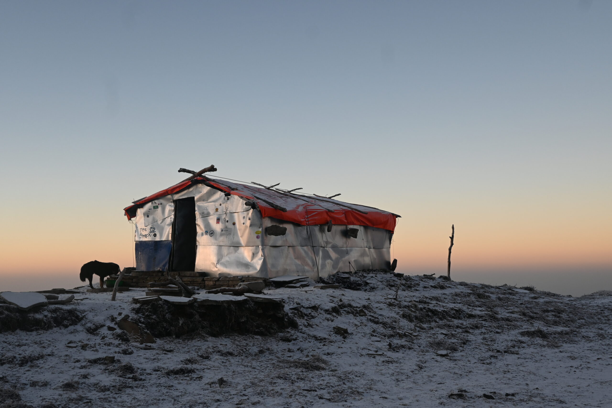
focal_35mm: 42
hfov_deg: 46.4
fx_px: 714
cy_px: 204
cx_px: 306
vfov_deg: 31.9
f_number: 5
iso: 200
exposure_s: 1/250
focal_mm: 28
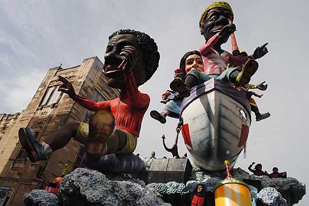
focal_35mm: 27
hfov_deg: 67.3
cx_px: 154
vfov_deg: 48.0
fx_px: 232
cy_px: 103
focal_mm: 18
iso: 100
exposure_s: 1/250
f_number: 8
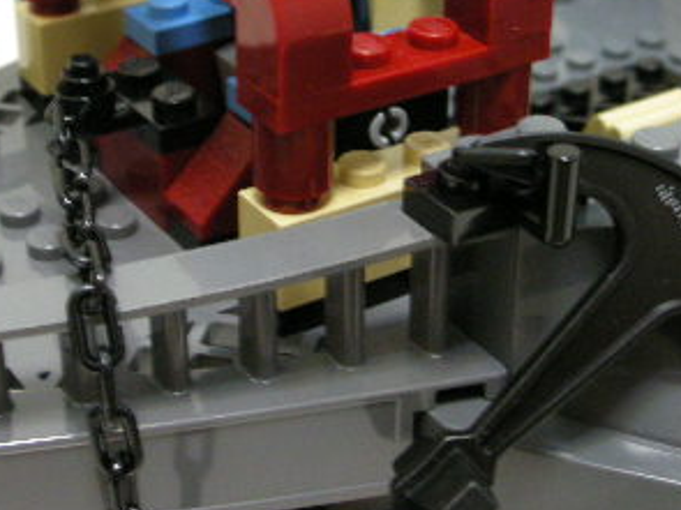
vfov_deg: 19.2
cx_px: 265
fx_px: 1495
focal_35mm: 76
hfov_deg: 25.6
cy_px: 132
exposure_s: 1/12
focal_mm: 5.8
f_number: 2.8
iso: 200
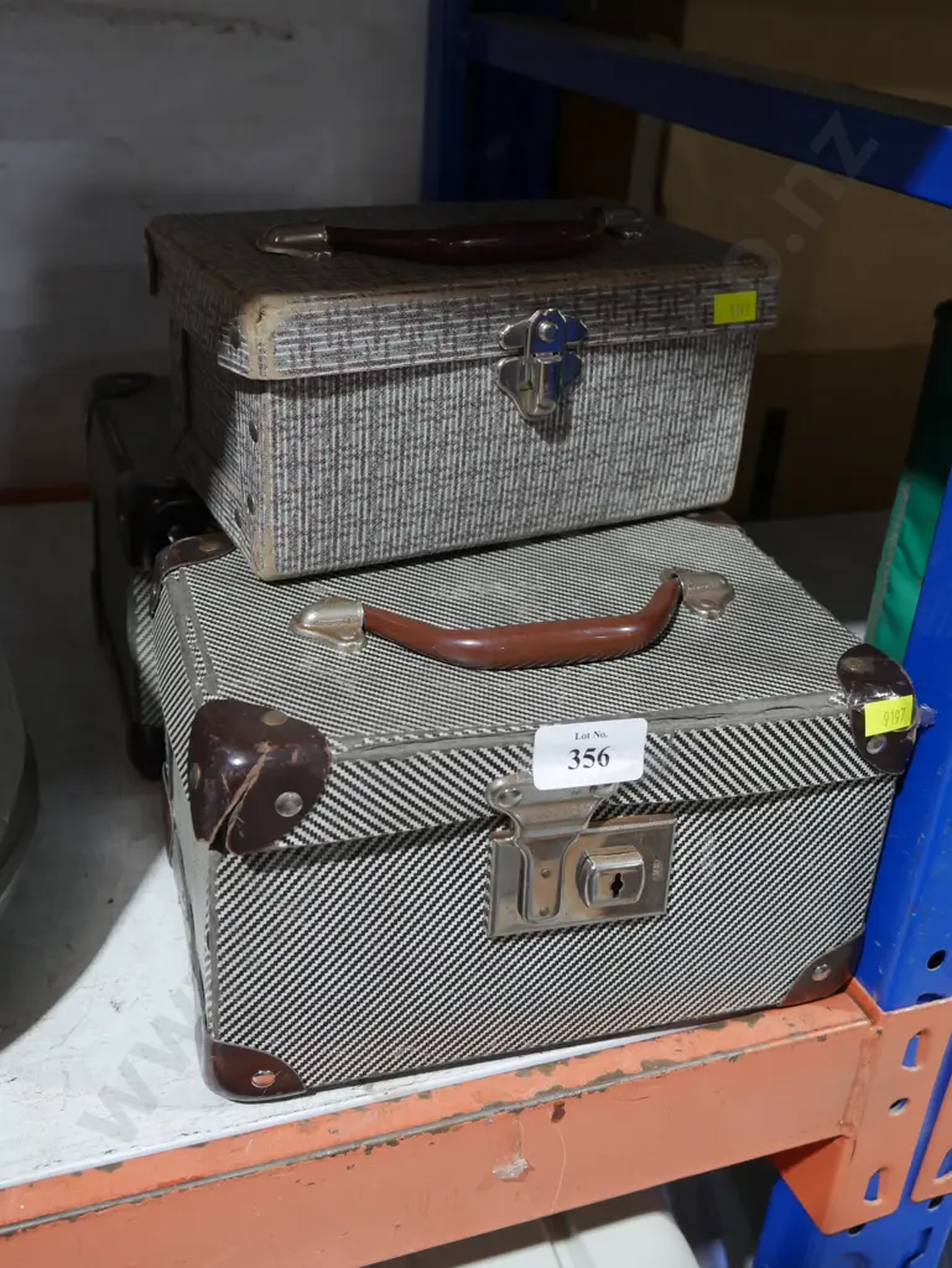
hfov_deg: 39.7
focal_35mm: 36
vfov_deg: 51.3
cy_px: 634
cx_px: 476
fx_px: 1319
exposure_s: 1/60
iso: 800
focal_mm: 18
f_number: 4
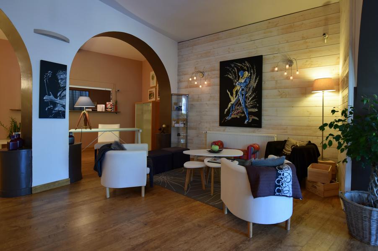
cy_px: 126
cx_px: 189
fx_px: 168
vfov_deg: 73.7
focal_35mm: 16
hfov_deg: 96.8
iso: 900
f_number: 2.8
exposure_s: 1/60
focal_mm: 16
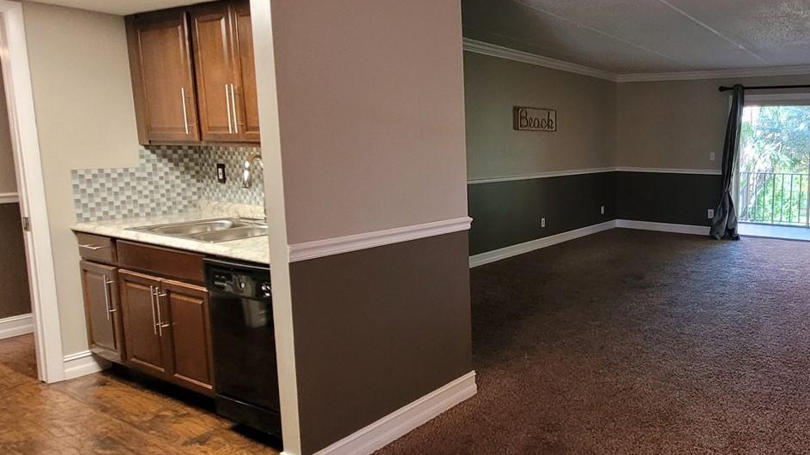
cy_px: 201
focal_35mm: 24
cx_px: 646
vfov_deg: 47.6
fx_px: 515
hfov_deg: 69.1
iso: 320
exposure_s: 1/60
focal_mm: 1.74
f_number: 2.2
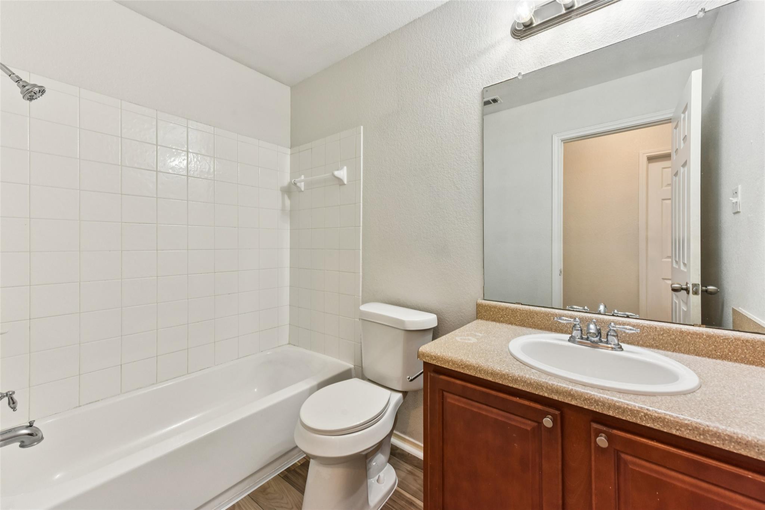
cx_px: 382
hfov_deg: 104.3
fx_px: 297
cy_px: 255
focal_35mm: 14
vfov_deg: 81.2
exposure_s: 1/30
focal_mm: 14
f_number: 8
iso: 800
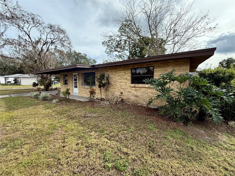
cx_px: 118
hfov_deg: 102.1
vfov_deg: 85.7
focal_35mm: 14
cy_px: 88
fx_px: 95
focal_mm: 2.22
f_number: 2.2
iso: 64
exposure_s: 1/901
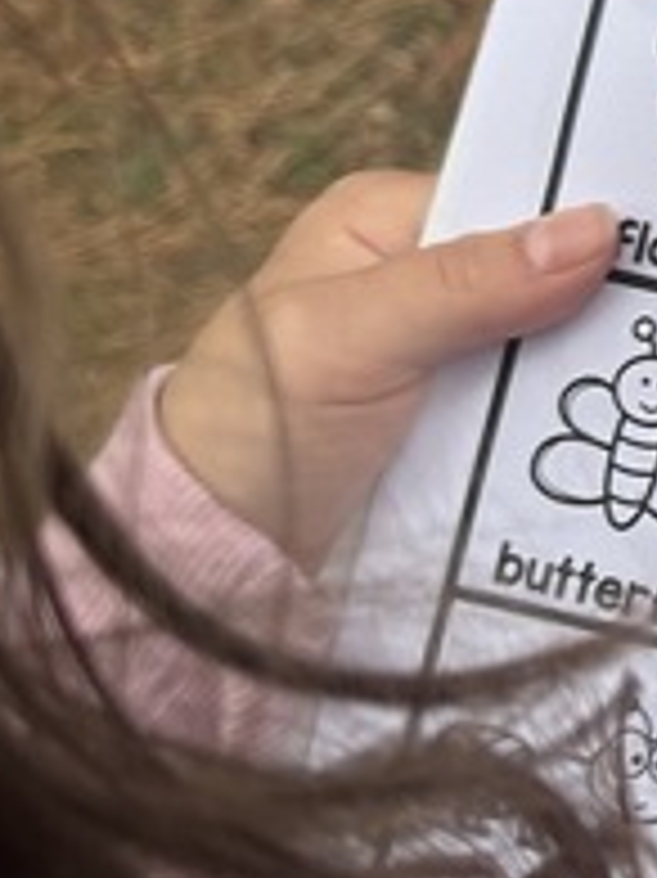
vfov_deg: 15.4
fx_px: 3192
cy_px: 5
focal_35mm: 126
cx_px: 1516
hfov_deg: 10.3
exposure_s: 1/876
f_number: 1.78
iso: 80
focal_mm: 6.76
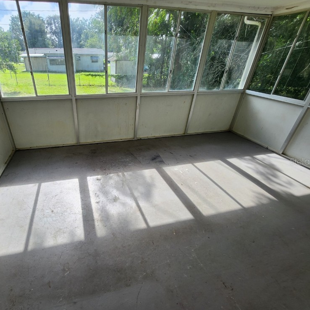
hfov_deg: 85.5
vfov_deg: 87.4
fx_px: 162
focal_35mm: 16
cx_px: 114
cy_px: 161
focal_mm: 1.7
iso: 32
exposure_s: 1/231
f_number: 2.2
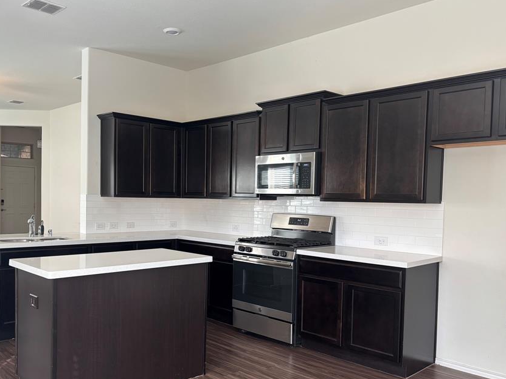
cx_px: 209
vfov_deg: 44.1
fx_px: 468
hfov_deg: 56.5
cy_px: 212
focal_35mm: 32
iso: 125
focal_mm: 5.96
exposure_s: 1/94
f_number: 1.6
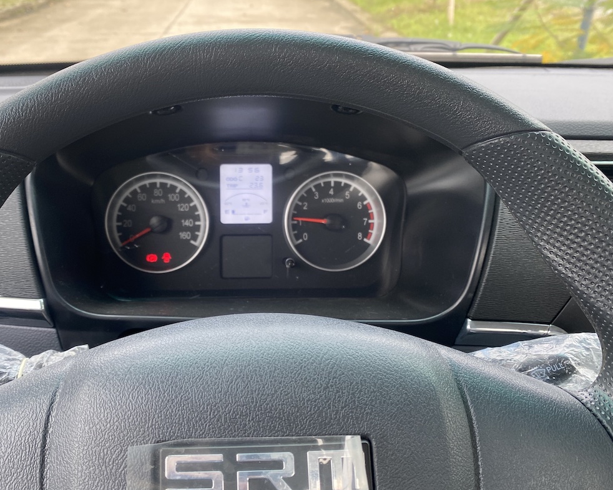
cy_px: 247
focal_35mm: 31
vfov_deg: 47.1
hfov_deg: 56.9
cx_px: 255
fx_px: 563
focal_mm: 4.25
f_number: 1.8
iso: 80
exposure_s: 1/122
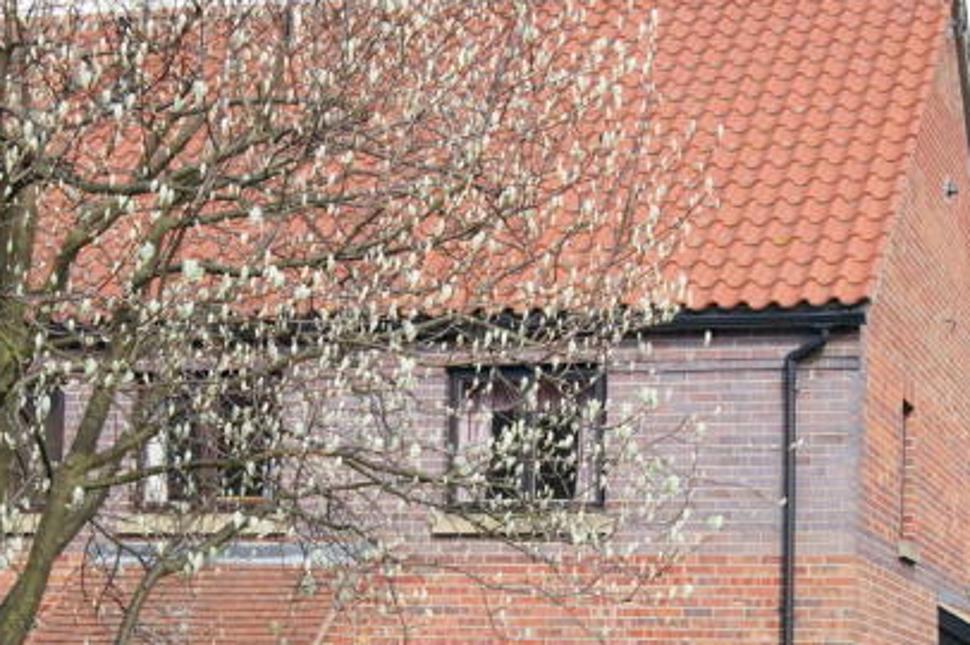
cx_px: 523
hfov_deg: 21.0
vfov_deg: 14.1
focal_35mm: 97
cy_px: 423
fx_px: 2611
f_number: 9
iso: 100
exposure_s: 1/160
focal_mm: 40
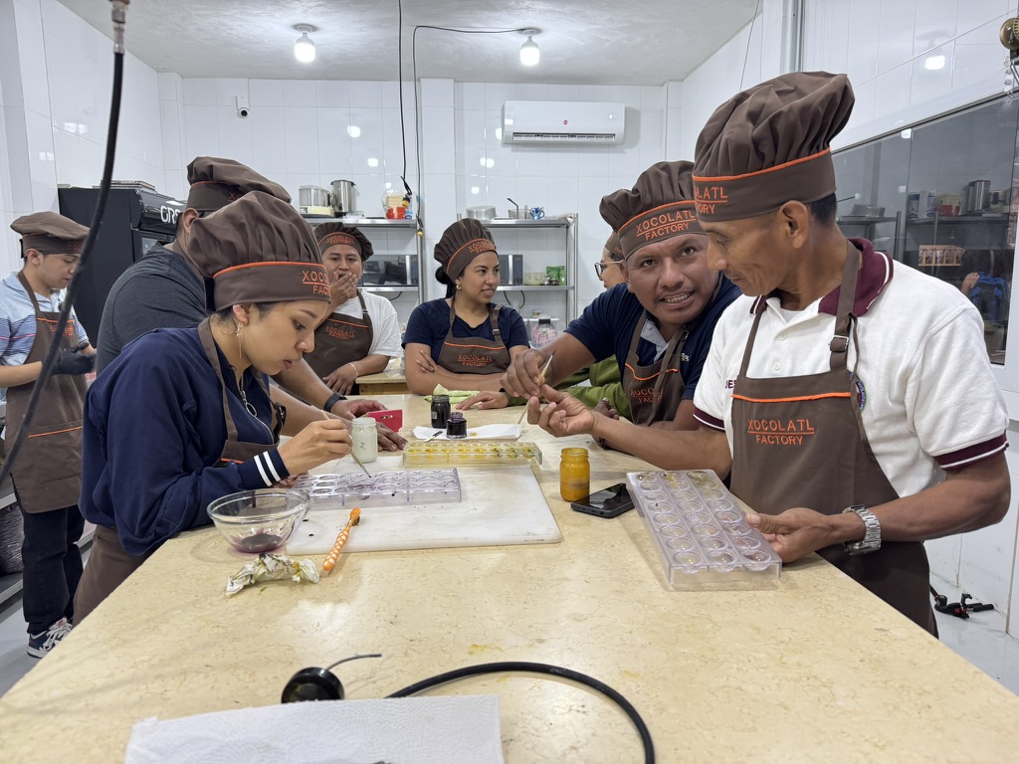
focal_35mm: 24
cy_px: 382
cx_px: 510
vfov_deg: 56.8
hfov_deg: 71.6
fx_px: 706
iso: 160
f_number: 1.78
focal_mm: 6.76
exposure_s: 1/60
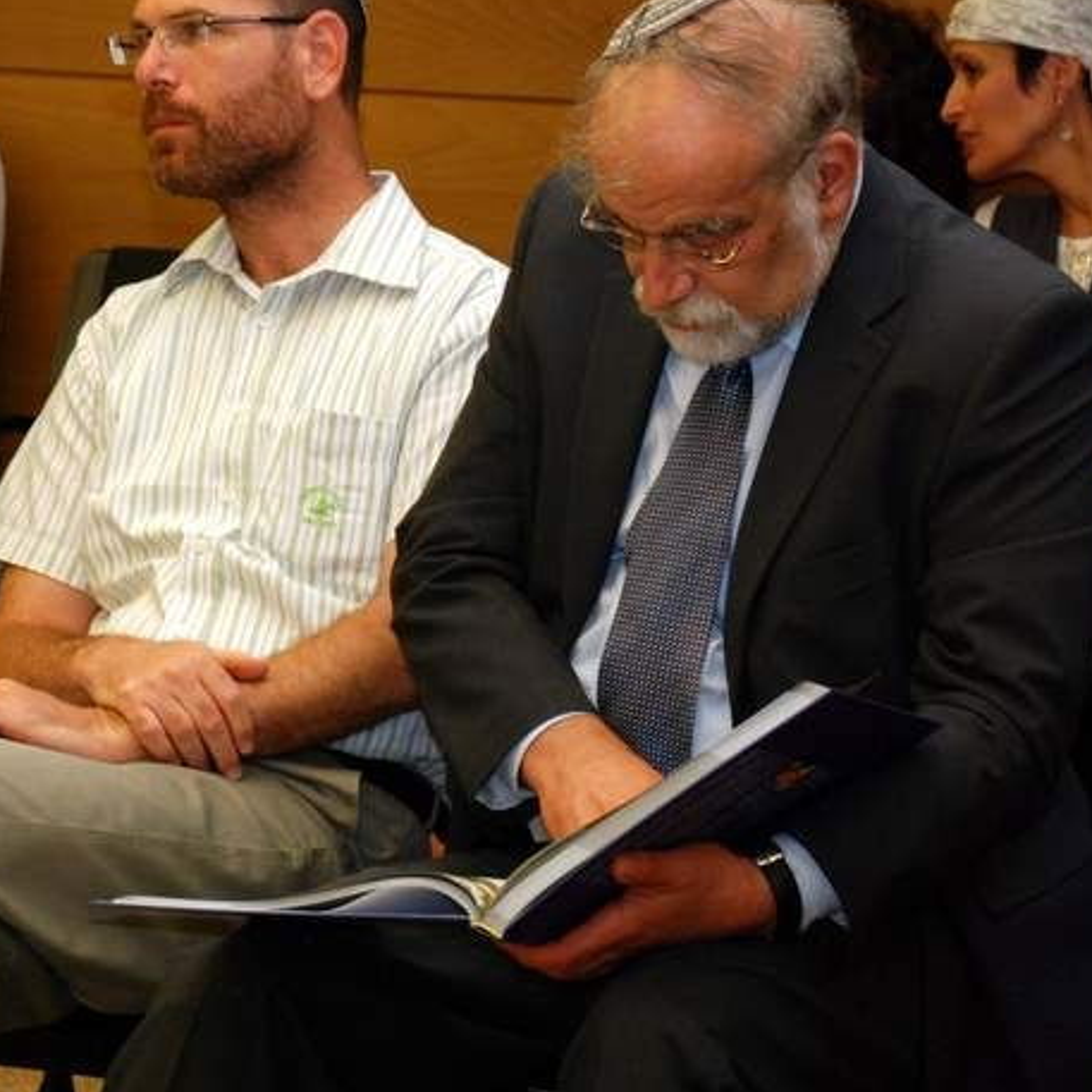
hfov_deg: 9.8
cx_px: 700
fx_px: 6389
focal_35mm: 179
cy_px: 477
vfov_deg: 9.8
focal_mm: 80
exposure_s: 1/40
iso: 800
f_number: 5.6
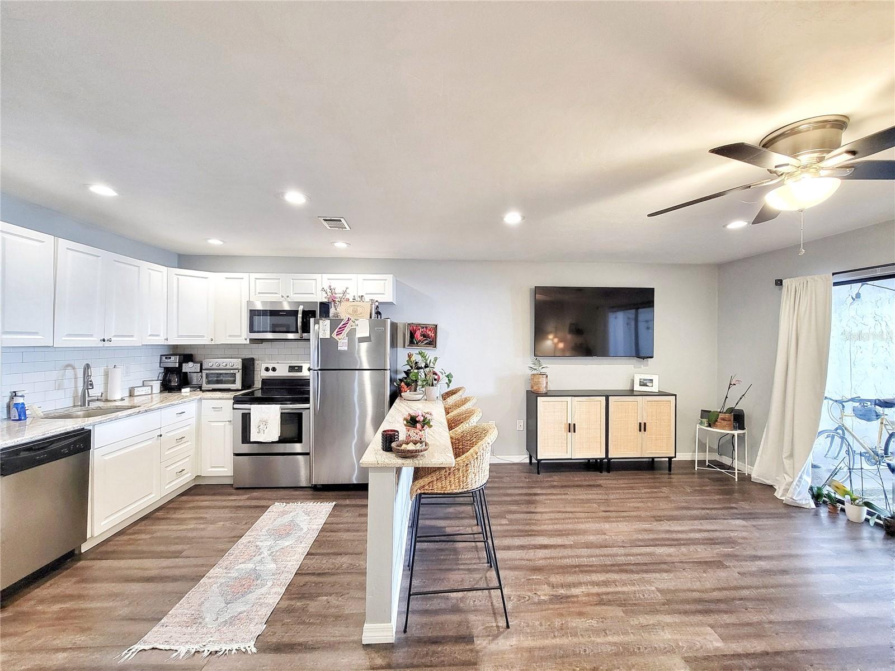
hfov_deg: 106.2
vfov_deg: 89.9
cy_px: 336
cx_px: 448
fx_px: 336
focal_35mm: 13
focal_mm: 2.2
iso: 320
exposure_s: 1/60
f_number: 2.2
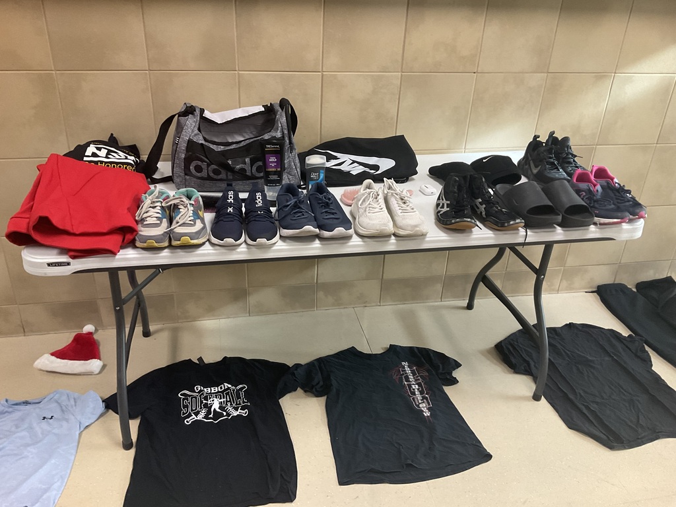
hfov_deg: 61.7
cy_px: 254
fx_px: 566
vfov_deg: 48.2
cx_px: 338
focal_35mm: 29
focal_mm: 3
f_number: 1.8
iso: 125
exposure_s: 1/60
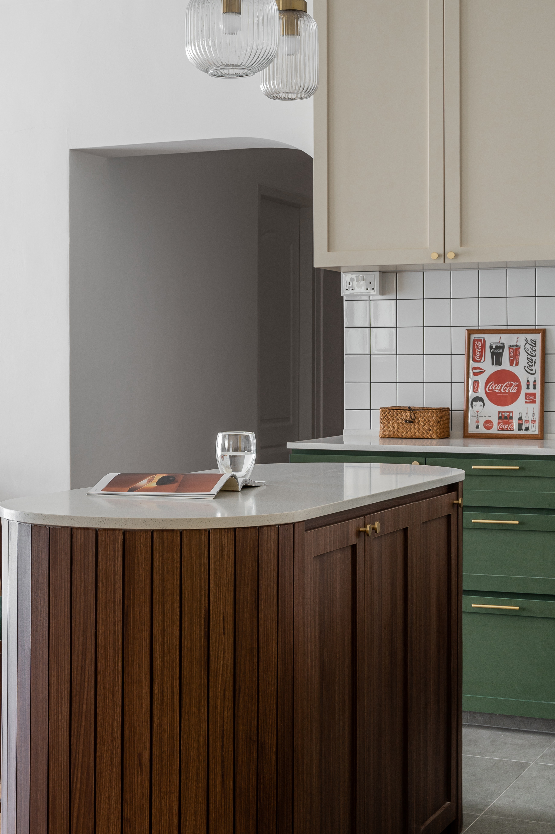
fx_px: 1459
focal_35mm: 63
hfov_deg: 21.4
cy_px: 382
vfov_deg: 31.9
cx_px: 153
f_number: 10
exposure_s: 1/1.67
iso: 100
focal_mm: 42
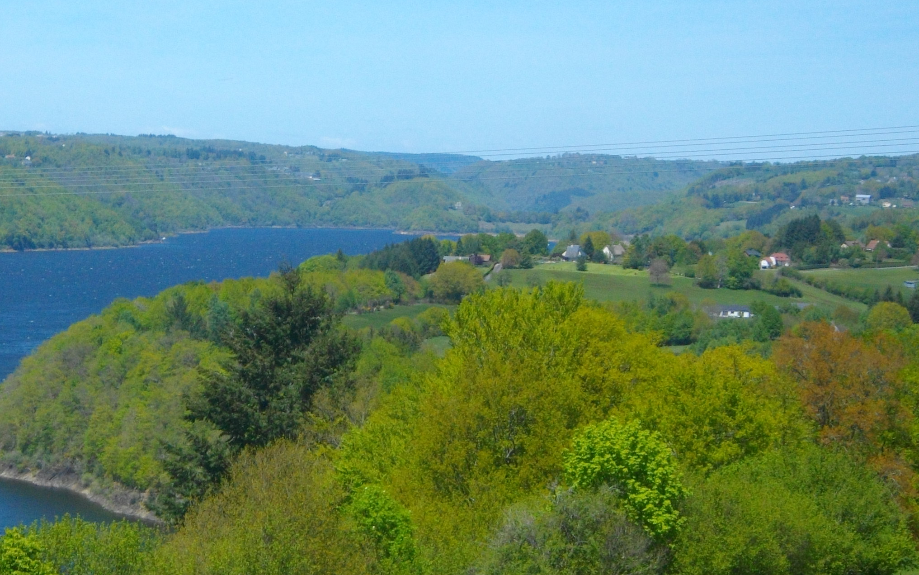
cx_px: 278
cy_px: 299
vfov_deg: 11.3
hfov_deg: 17.9
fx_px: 2906
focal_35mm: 116
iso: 100
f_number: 12.5
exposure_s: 1/100
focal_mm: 11
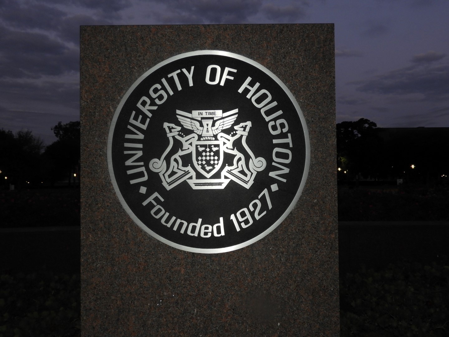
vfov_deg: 42.9
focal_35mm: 33
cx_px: 224
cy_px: 168
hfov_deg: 55.4
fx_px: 428
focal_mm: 5.9
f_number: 3.6
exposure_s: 1/30
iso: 200
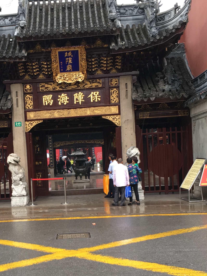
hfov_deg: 26.2
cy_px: 179
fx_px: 439
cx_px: 47
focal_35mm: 55
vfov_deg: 34.7
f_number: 2.2
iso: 40
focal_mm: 4.15
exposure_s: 1/100
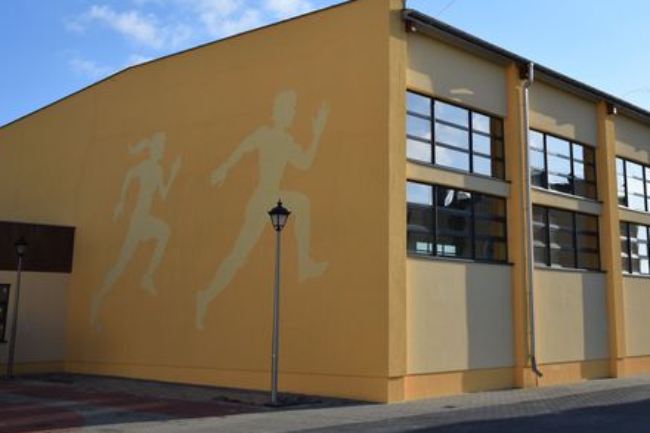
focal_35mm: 45
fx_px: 812
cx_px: 422
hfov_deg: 43.1
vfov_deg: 29.7
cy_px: 154
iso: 200
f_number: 9
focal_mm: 22
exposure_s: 1/320
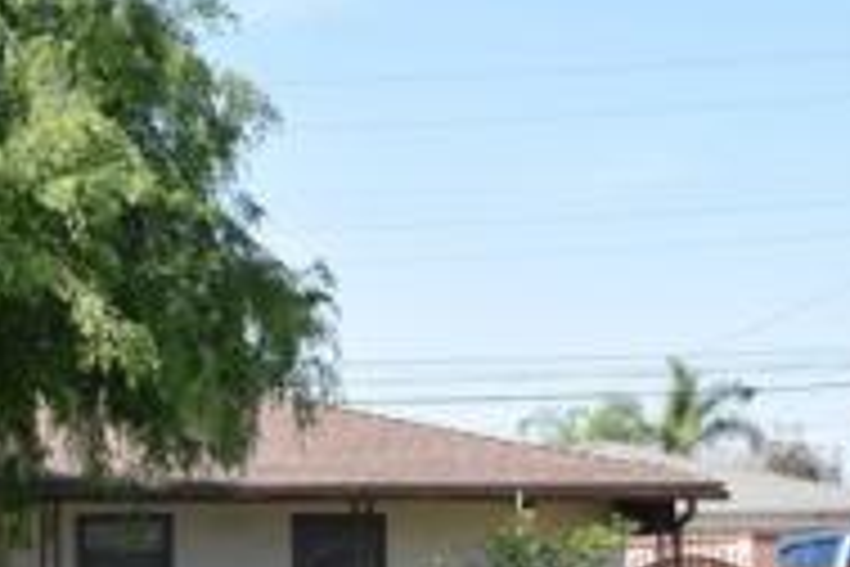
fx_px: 2271
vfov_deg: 14.2
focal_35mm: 96
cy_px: 360
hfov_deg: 20.2
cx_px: -88
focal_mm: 27
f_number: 7.1
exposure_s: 1/200
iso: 100
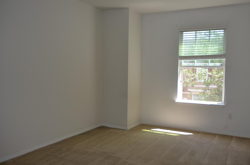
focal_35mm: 32
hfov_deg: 58.8
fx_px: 222
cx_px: 128
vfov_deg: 40.9
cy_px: 77
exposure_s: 1/160
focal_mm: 18
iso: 200
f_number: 3.5
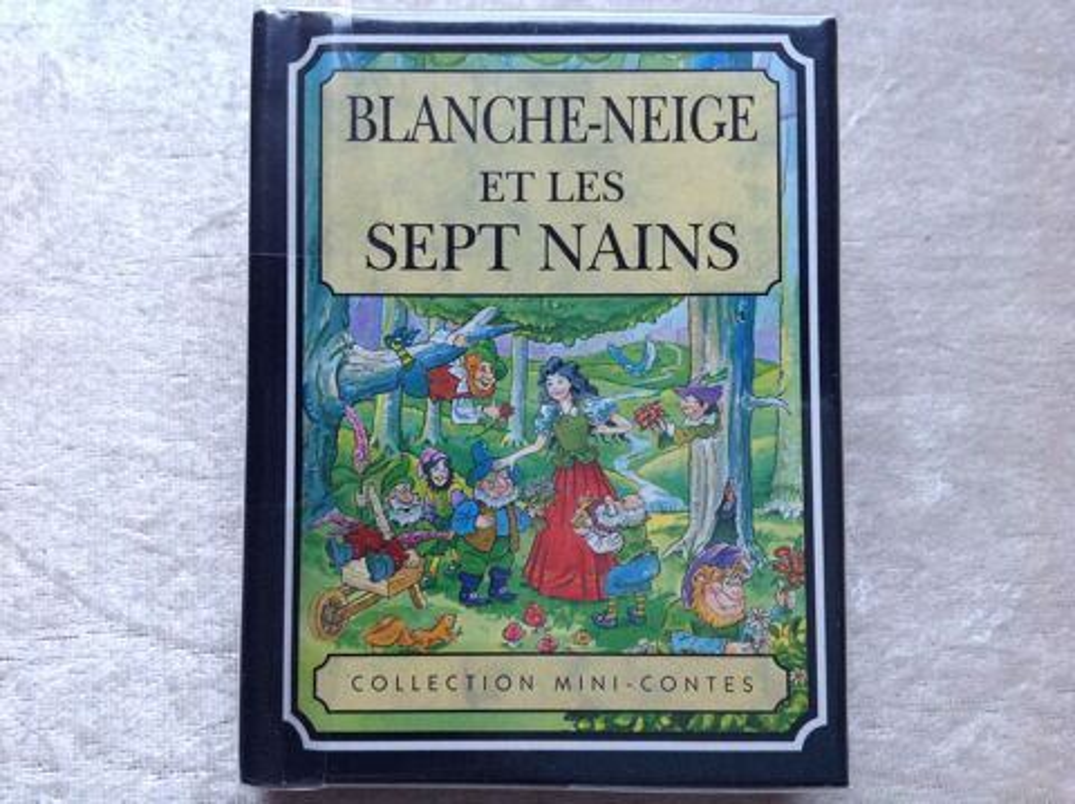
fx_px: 1086
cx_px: 538
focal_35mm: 35
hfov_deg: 52.7
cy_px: 402
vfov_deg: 40.6
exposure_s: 1/15
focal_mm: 4.28
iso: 160
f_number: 2.4
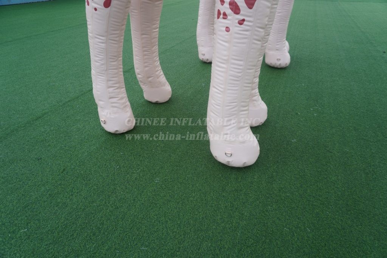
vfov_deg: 53.1
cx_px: 194
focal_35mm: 24
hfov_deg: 73.7
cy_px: 129
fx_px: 258
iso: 100
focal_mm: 16
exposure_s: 1/200
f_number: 4.5
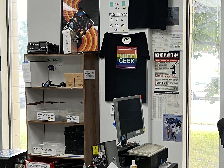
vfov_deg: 22.2
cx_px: 171
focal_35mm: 66
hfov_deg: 28.9
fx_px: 427
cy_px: 92
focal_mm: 5.7
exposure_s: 1/60
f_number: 1.5
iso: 100
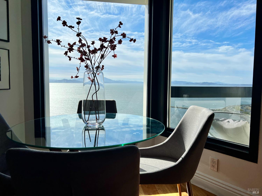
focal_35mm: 26
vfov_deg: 53.1
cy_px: 98
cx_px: 131
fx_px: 197
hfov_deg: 67.3
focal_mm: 5.7
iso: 50
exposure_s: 1/3968
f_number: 1.5
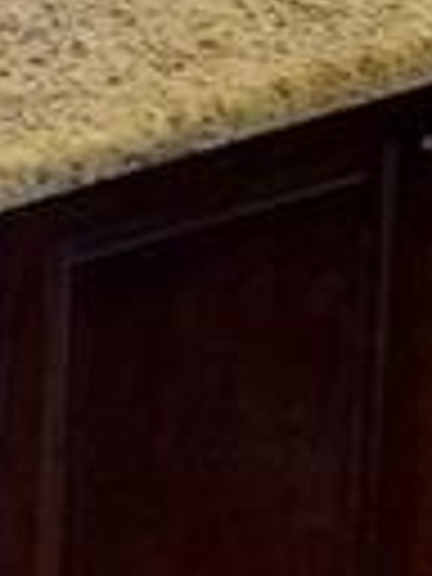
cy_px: -248
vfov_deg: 12.2
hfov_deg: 9.3
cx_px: -194
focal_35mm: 156
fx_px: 2596
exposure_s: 1/60
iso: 100
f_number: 1.7
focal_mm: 4.25
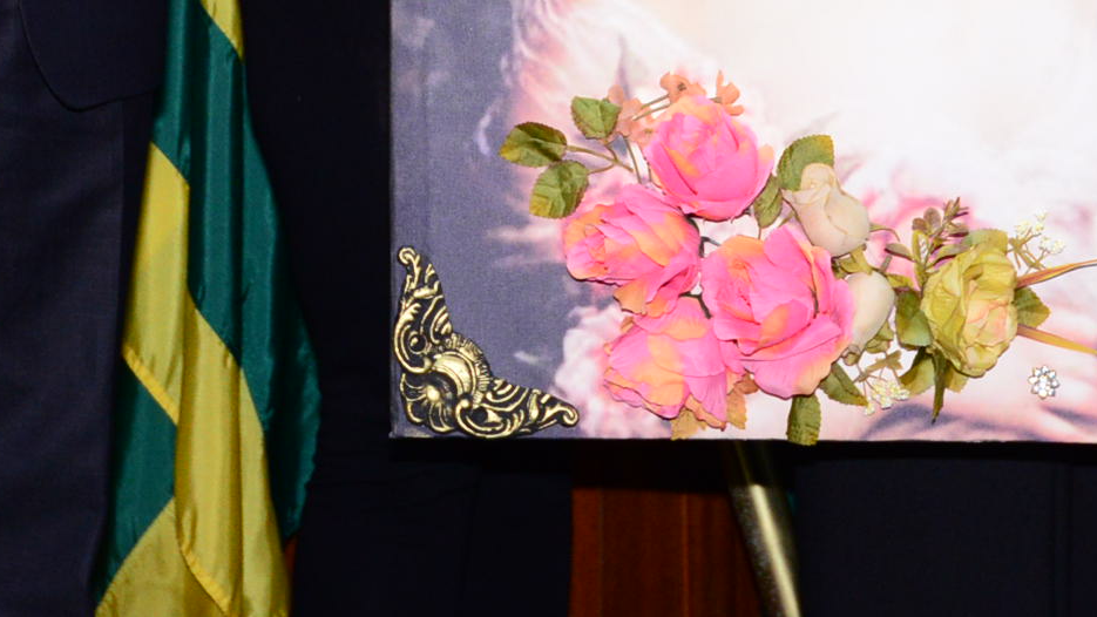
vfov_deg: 9.7
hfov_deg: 18.2
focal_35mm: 118
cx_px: 548
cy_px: -511
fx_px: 3432
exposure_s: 1/125
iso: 2500
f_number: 6.3
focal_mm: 35
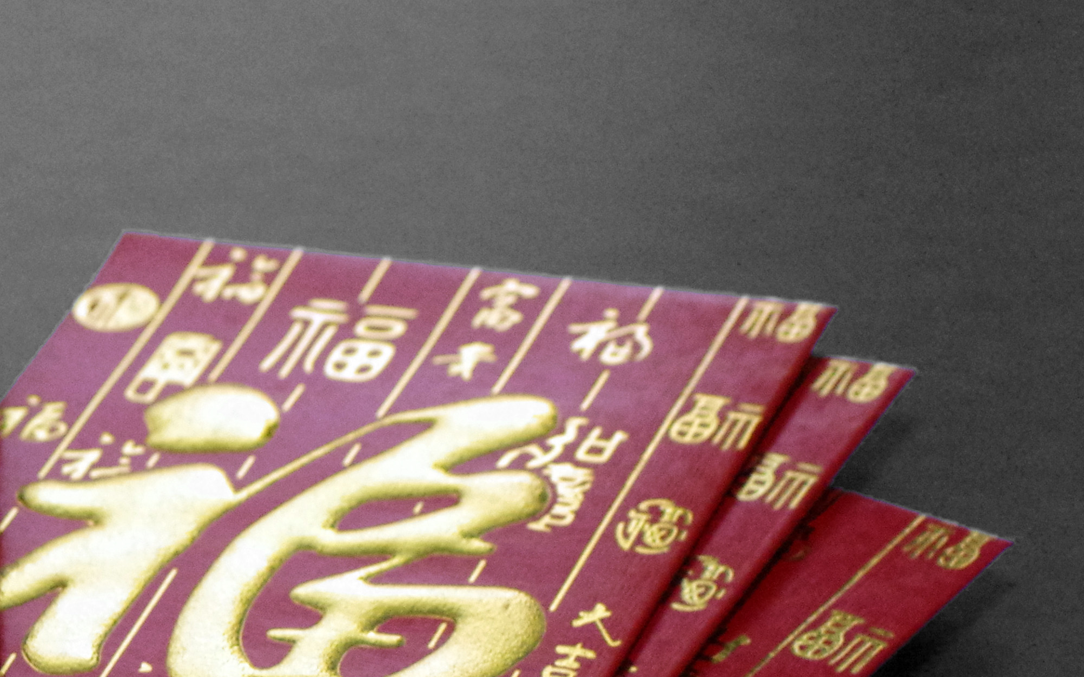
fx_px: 9482
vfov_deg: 4.1
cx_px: -514
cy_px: 920
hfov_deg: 6.5
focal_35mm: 321
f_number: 4
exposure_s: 1/125
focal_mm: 70
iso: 3200
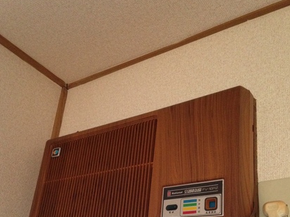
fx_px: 377
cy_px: 179
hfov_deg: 42.1
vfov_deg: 31.2
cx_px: 147
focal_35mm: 45
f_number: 2.4
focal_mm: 4.12
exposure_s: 1/15
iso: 400
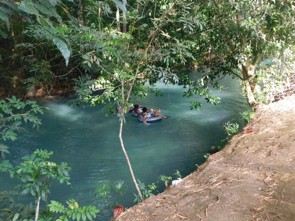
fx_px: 256
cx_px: 148
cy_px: 110
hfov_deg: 60.0
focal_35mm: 30
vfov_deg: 46.8
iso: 125
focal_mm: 5.3
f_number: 3.2
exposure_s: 1/40
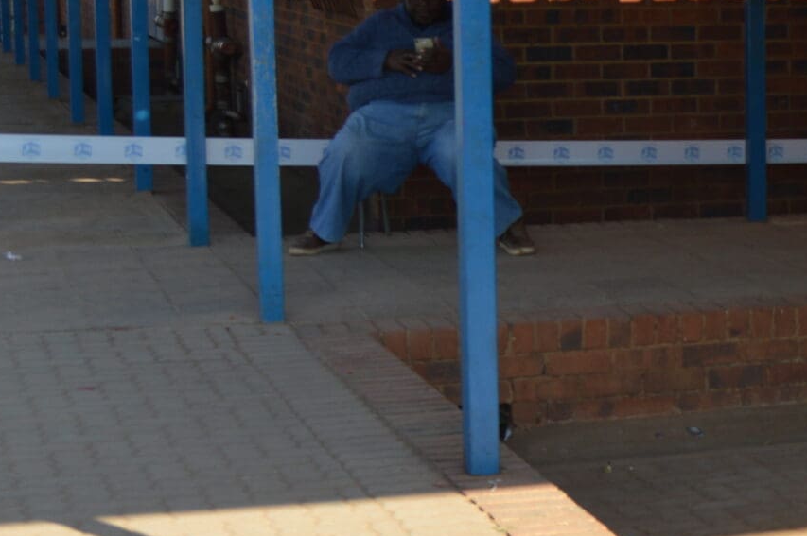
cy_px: 249
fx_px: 2419
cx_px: 1137
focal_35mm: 108
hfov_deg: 17.4
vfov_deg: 12.7
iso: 100
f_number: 6.3
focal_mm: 24
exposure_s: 1/160
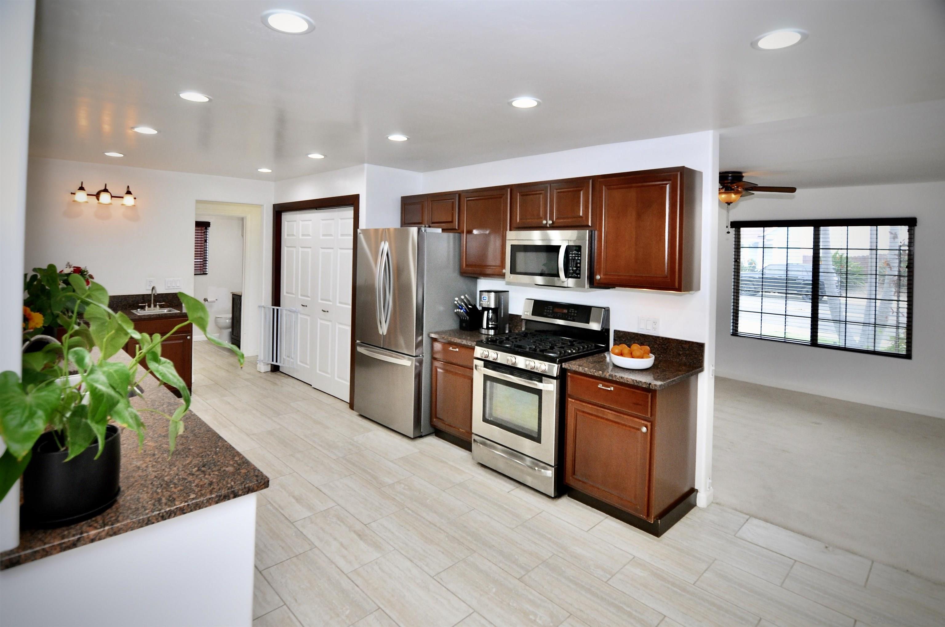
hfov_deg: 95.1
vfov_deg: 71.9
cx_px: 472
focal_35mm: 16
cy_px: 314
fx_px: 433
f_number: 4
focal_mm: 11
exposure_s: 1/60
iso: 400
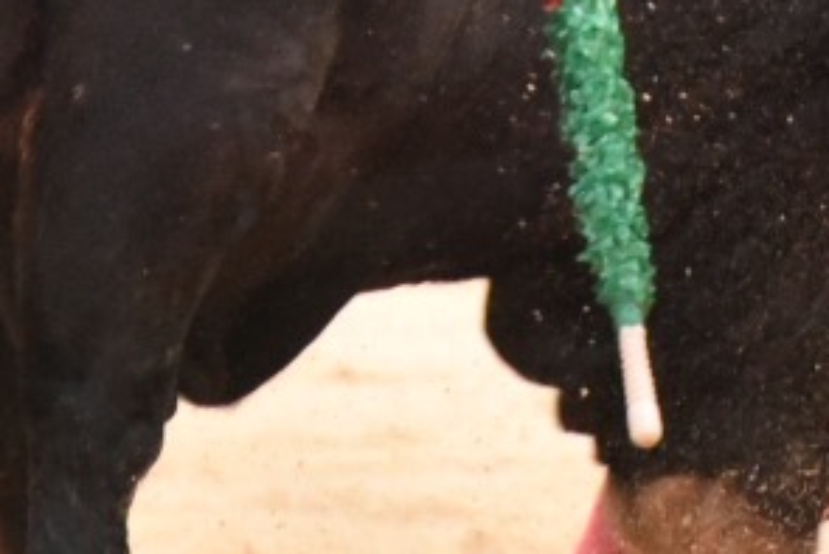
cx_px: 523
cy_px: -402
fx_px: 31654
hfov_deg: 1.5
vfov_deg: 1.0
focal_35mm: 1374
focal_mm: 250
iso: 9000
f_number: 5.6
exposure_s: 1/640
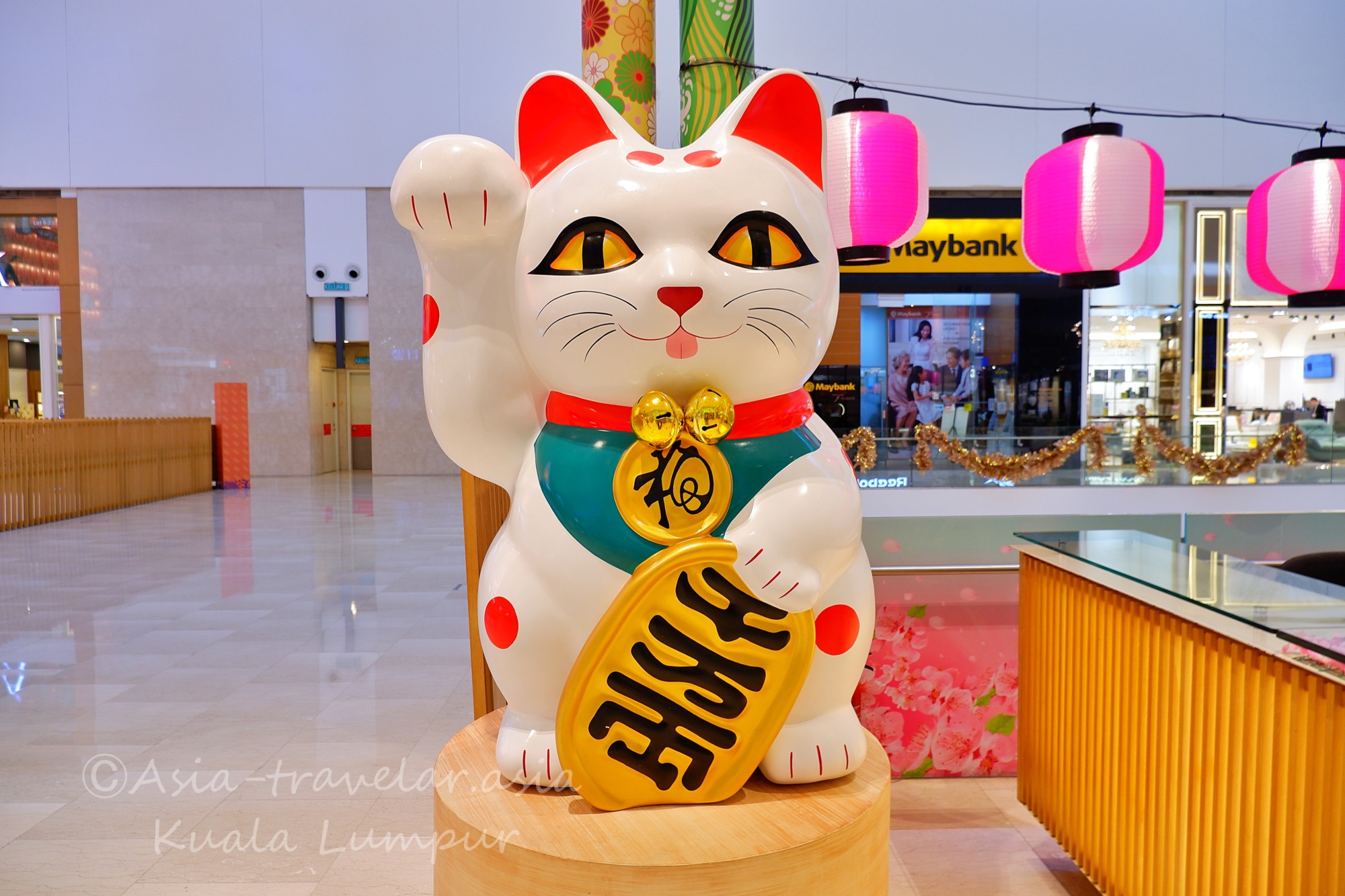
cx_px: 672
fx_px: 859
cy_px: 448
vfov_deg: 55.1
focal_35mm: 23
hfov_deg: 76.1
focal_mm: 15
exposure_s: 1/34
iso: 200
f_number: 3.5
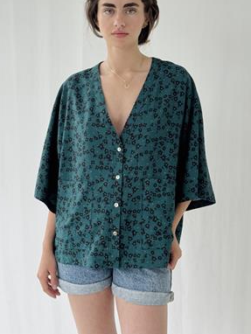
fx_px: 647
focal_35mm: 67
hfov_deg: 22.0
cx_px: 125
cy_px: 132
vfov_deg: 28.9
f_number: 1.78
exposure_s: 1/402
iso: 64
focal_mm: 6.76
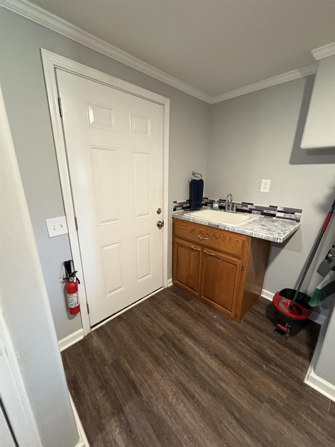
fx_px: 181
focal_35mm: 14
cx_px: 168
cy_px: 224
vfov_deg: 102.1
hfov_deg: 85.7
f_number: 2.2
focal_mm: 2.22
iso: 800
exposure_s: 1/60
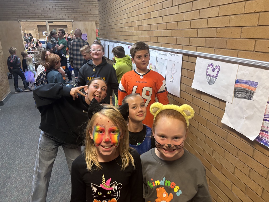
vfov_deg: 53.1
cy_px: 101
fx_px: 202
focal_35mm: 26
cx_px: 134
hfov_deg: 67.3
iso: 320
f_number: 1.6
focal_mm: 5.96
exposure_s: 1/60
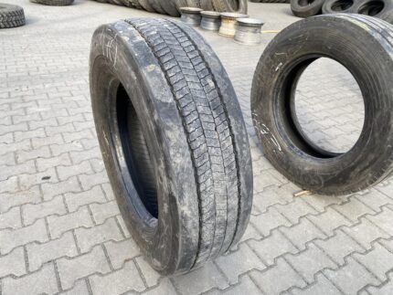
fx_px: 295
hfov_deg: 67.3
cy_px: 148
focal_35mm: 26
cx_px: 196
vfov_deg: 53.1
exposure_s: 1/412
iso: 32
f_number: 1.8
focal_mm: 4.25
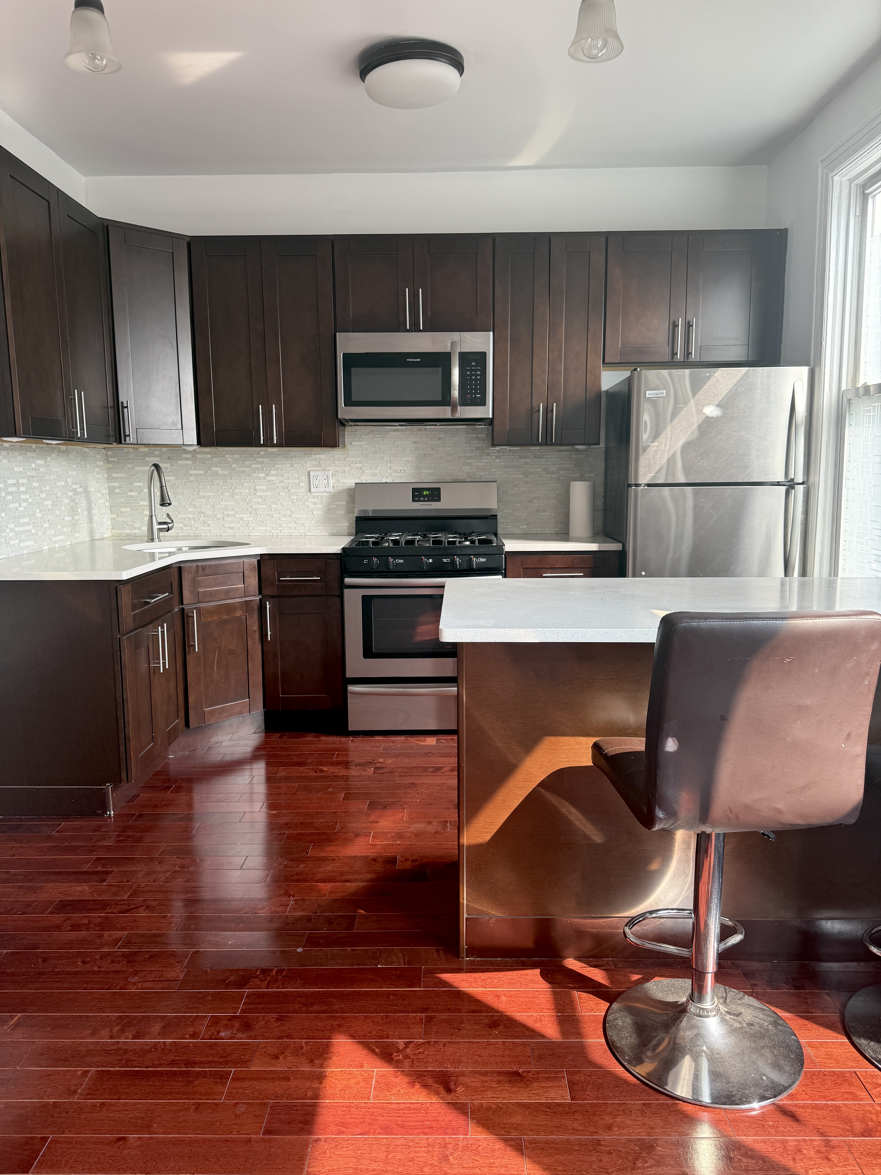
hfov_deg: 56.8
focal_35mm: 24
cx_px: 440
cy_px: 588
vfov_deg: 71.6
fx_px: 814
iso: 80
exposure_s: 1/130
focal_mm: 6.76
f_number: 1.78
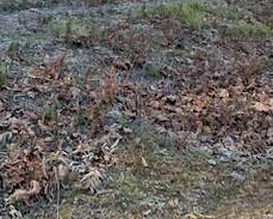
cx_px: 55
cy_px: -67
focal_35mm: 71
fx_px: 573
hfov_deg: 26.3
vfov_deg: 19.8
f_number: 1.8
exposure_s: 1/148
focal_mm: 4.25
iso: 25
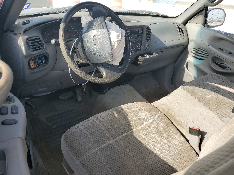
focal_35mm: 26
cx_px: 117
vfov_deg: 53.1
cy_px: 88
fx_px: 176
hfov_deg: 67.3
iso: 50
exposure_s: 1/625
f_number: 1.5
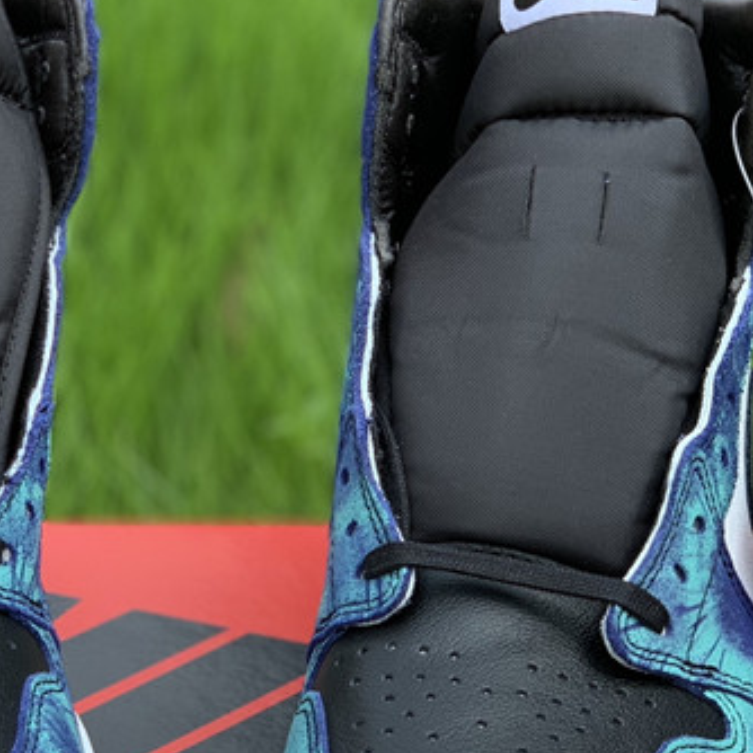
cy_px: 468
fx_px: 2879
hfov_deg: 14.9
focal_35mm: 117
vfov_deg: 14.9
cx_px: 214
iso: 16
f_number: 2.4
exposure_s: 1/127
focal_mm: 6
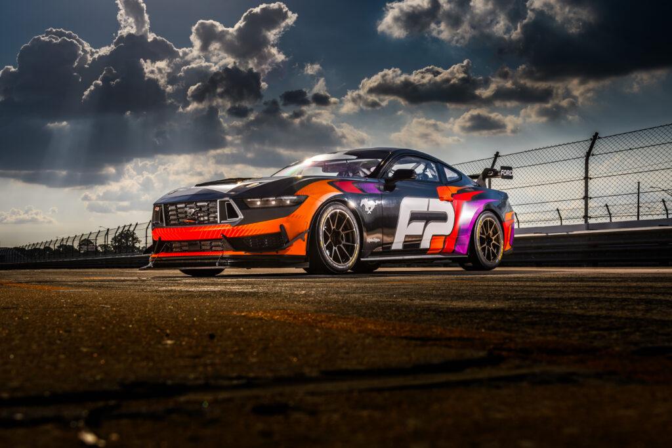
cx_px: 336
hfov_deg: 38.9
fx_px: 952
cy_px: 224
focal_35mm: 51
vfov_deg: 26.5
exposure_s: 1/200
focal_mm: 34
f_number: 10
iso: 100
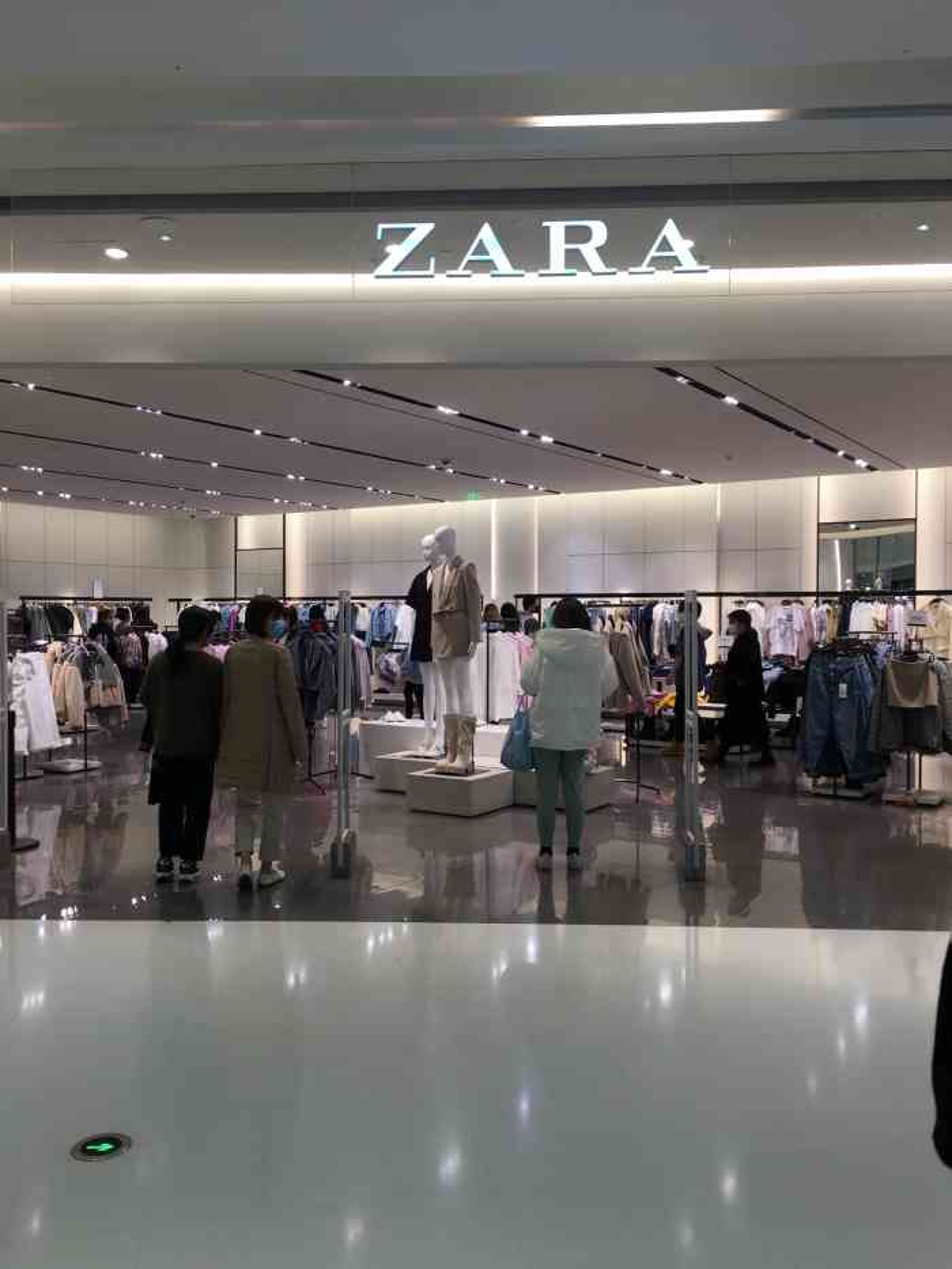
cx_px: 476
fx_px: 1063
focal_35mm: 29
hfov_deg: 48.2
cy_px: 634
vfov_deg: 61.7
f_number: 2.2
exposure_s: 1/50
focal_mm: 4.15
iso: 25
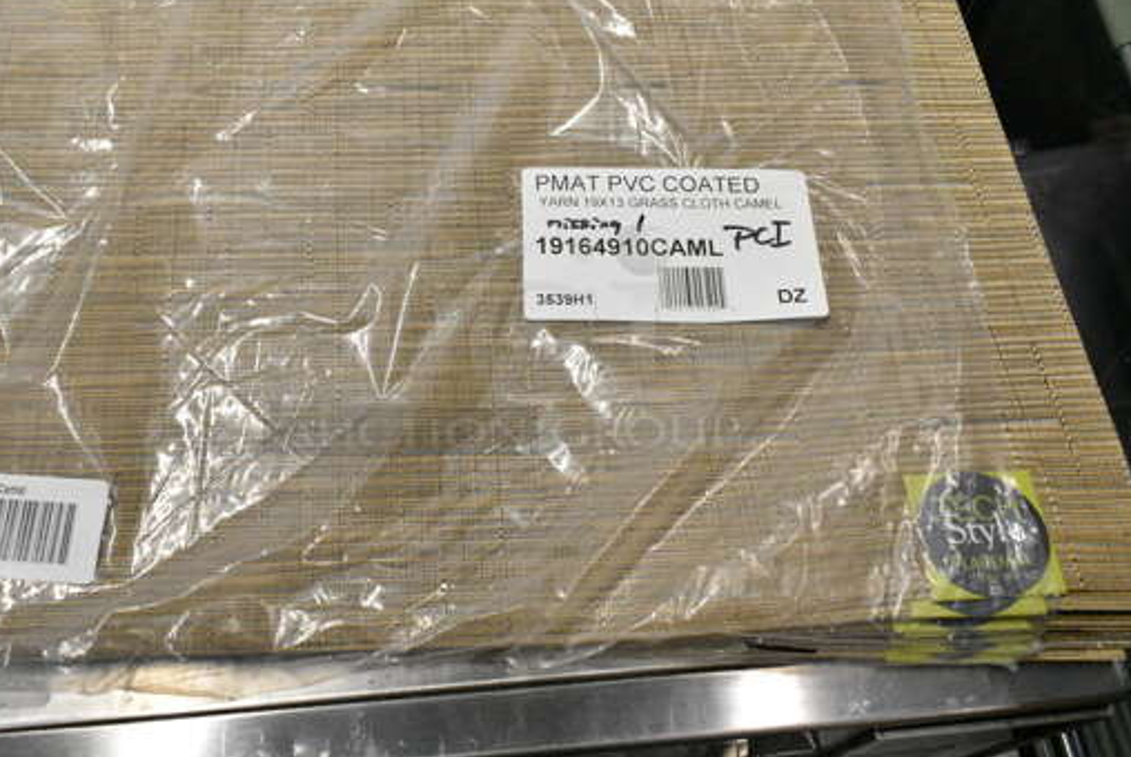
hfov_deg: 53.0
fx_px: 1132
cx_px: 512
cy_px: 338
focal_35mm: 36
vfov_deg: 36.9
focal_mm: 20
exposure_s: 1/200
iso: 6400
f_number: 7.1
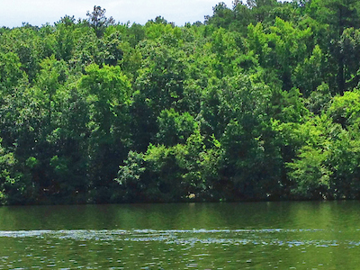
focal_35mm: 99
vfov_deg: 14.9
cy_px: 209
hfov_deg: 19.6
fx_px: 1030
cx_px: 69
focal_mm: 4.12
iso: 50
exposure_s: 1/1550
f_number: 2.4
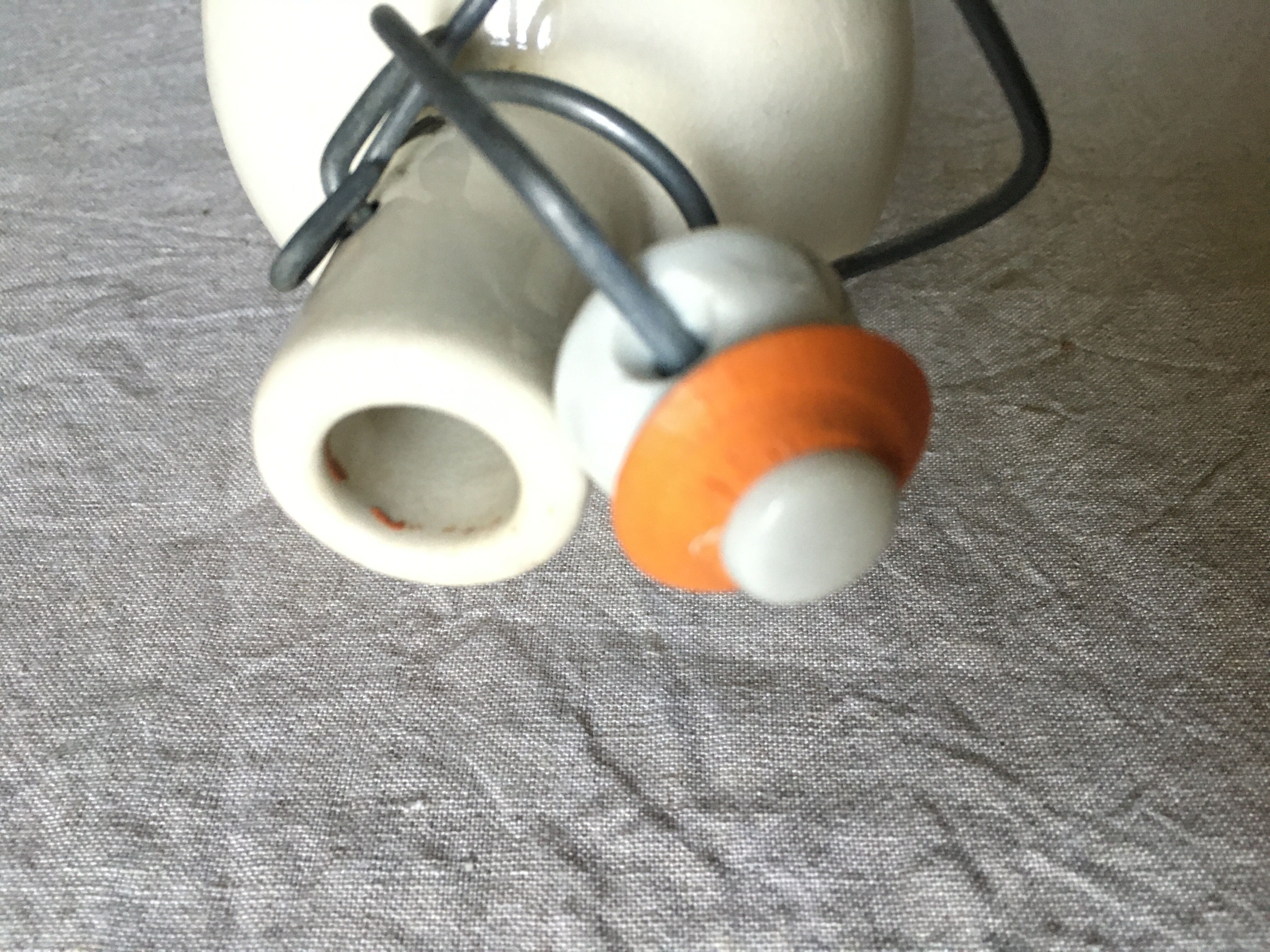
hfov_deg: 61.7
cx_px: 635
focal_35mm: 29
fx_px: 1064
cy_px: 476
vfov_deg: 48.2
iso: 400
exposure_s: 1/17
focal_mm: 4.15
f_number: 2.2
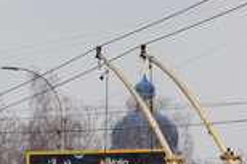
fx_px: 2677
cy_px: 199
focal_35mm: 391
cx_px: 316
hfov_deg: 5.3
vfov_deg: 3.5
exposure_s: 1/500
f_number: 4.5
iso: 100
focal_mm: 50
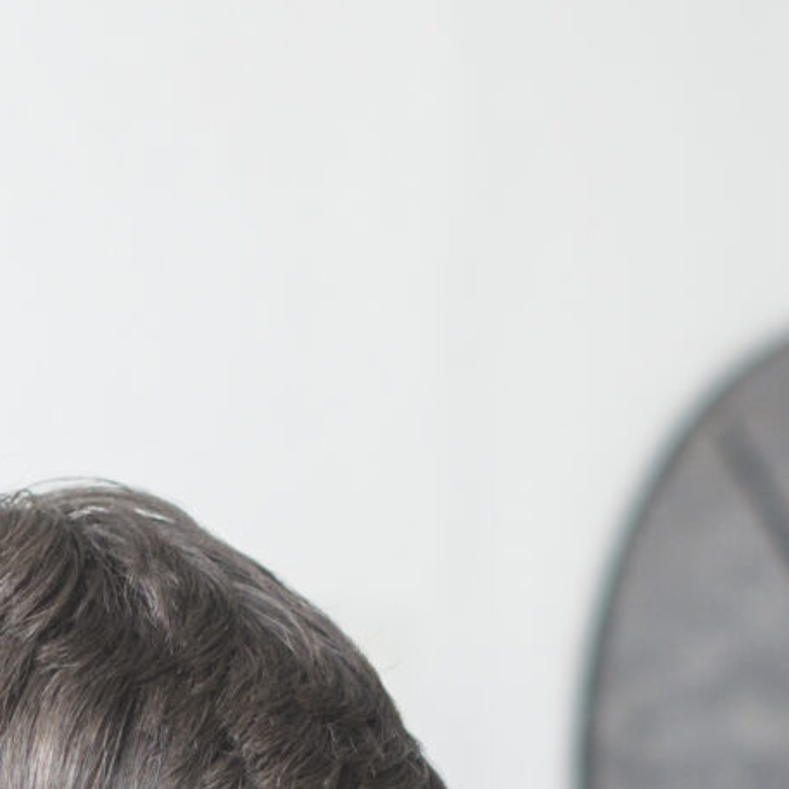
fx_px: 6137
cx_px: 780
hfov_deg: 7.3
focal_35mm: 238
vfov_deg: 7.2
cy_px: 1152
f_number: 2.5
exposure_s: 1/100
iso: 320
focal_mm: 50
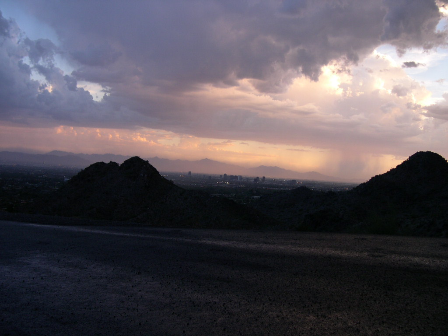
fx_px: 492
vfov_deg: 37.7
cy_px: 168
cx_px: 224
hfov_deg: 49.0
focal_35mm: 38
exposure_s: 1/59.1
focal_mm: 8
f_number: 2.8
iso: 100
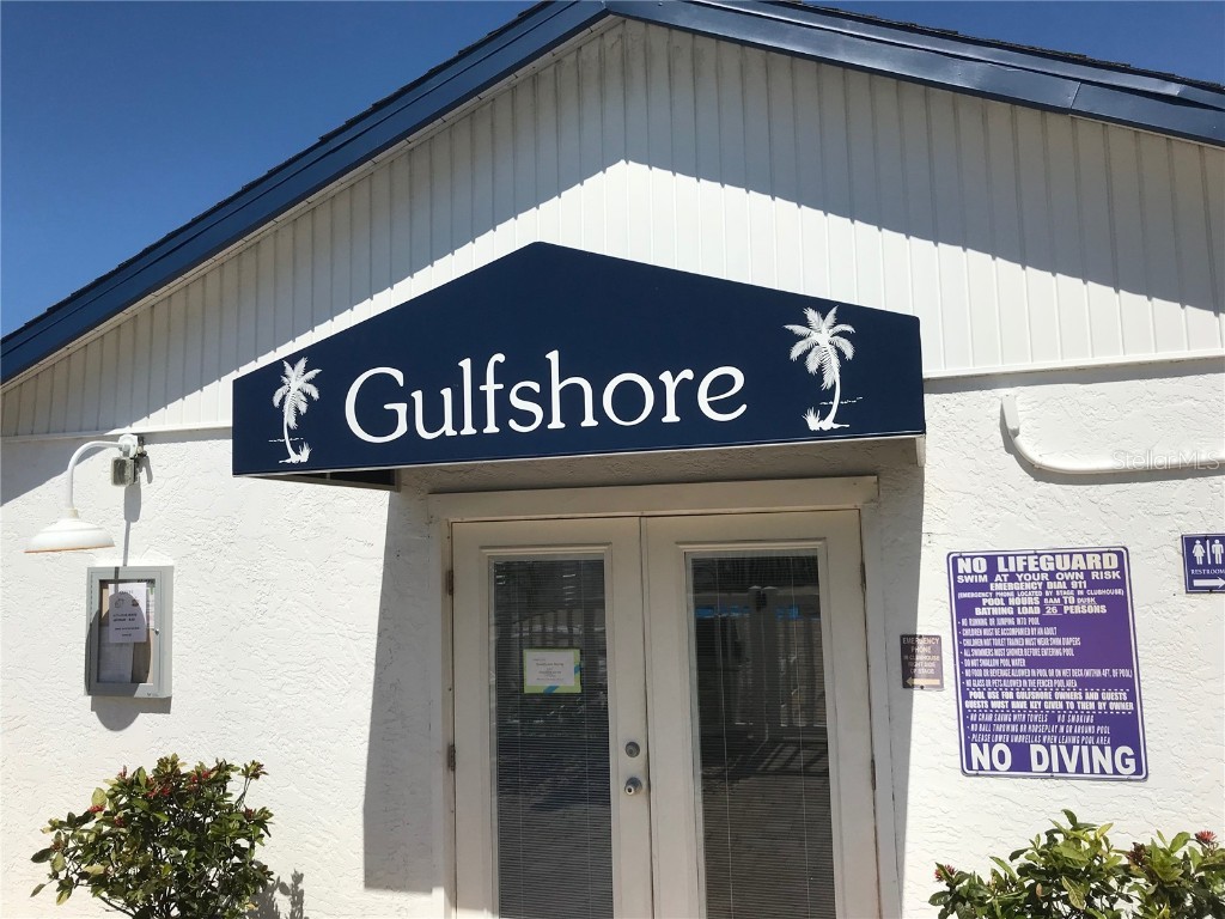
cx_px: 612
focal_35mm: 28
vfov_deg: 49.7
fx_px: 991
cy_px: 460
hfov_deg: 63.4
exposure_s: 1/5988
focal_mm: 3.99
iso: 20
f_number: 1.8
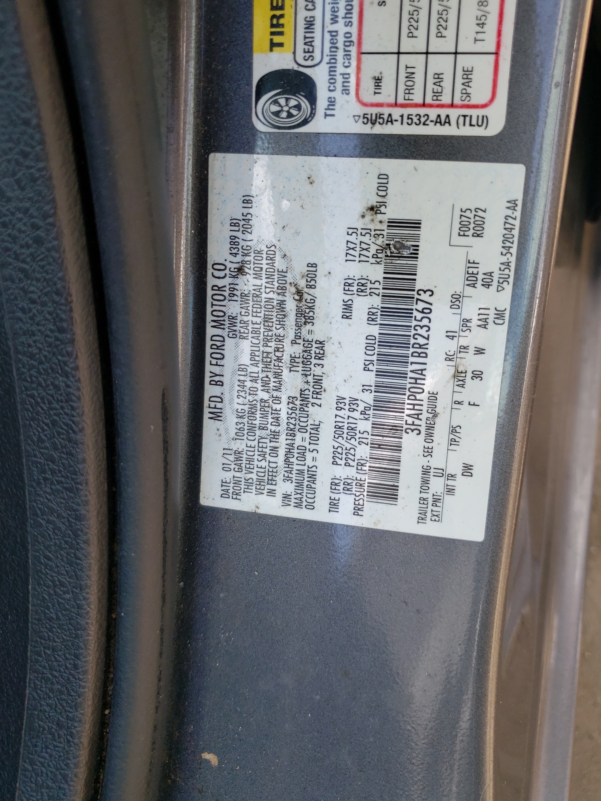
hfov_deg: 49.7
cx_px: 313
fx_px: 648
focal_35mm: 28
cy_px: 378
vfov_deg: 63.4
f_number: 1.5
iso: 50
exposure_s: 1/476
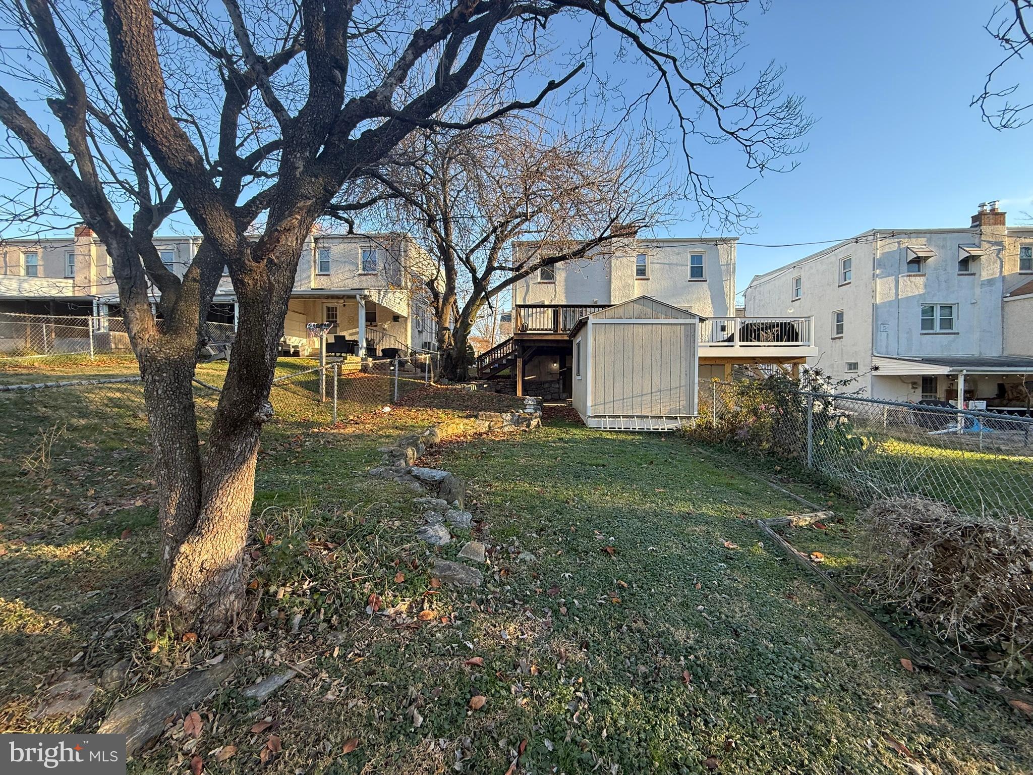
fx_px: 418
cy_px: 388
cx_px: 516
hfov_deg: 102.1
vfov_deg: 85.7
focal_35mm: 14
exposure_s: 1/218
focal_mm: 2.22
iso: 50
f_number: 2.2
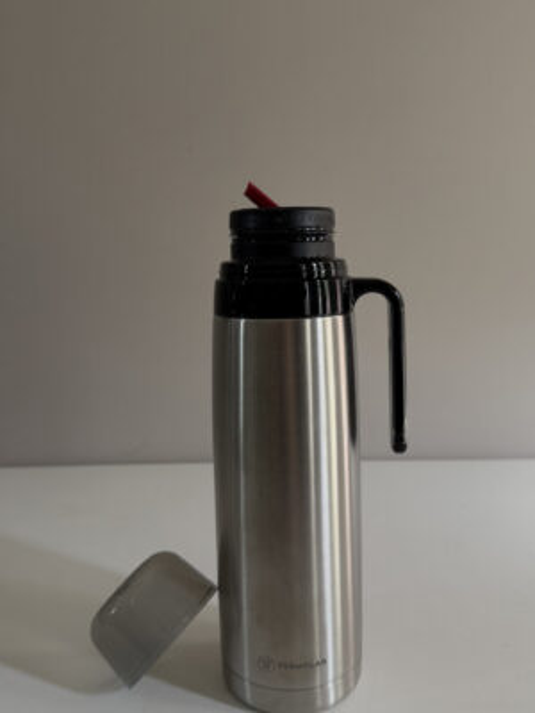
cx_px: 268
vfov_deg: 71.6
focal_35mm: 24
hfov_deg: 56.8
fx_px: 495
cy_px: 356
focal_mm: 6.76
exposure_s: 1/50
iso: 160
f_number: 1.78
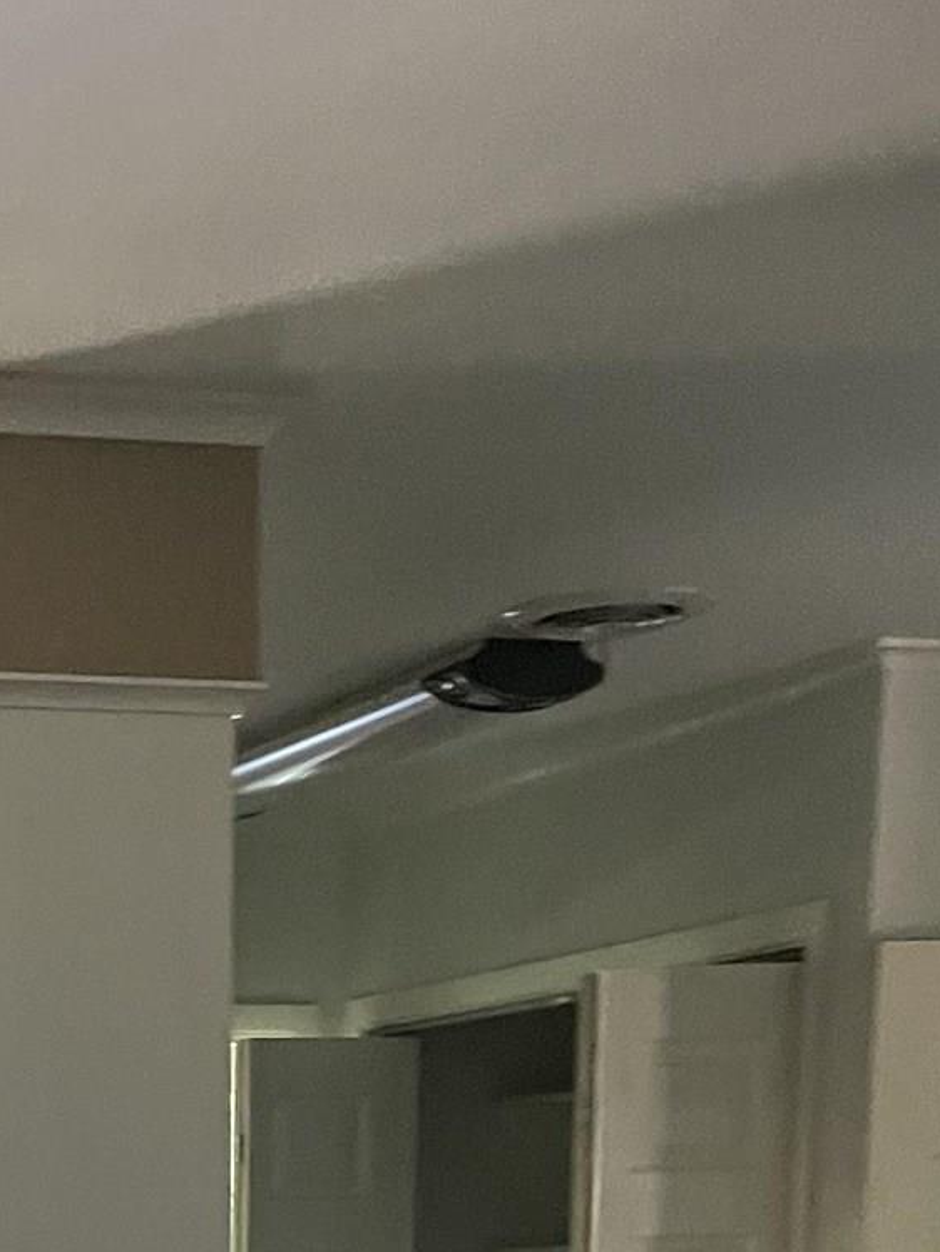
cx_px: -204
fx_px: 2896
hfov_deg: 17.5
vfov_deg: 20.7
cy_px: 1897
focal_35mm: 80
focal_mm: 5.1
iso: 640
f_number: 1.6
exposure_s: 1/37
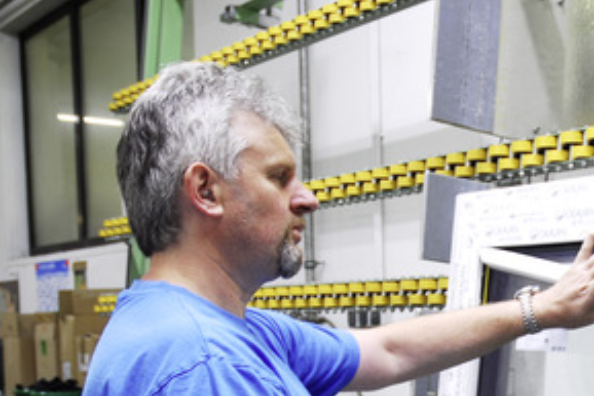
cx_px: 531
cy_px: 361
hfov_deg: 28.5
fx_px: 1123
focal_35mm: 68
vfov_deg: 19.6
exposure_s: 1/6
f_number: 3.5
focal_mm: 22
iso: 100
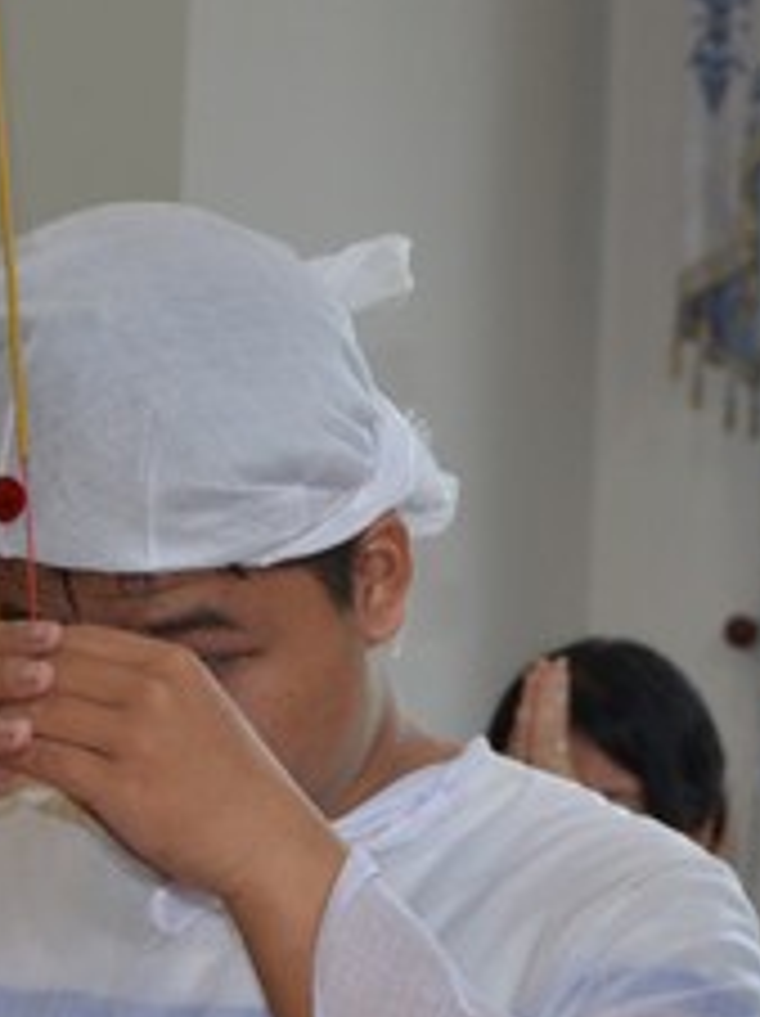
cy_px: 659
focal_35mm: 186
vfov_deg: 10.6
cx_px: 850
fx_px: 5466
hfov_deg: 7.9
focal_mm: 45
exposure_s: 1/80
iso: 640
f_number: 4.8
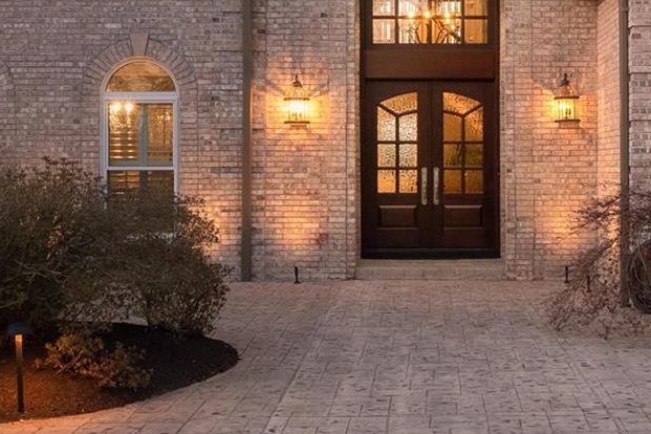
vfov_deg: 20.0
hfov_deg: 29.9
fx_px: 1211
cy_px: 67
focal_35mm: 67
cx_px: 437
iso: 400
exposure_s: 1/4
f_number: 10
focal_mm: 13
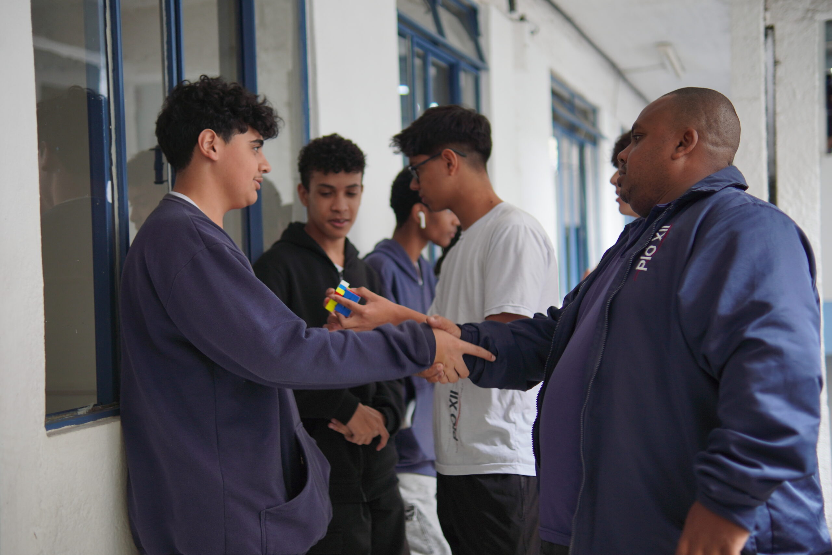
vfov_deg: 27.3
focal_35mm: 50
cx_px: 416
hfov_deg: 40.0
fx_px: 1144
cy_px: 278
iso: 125
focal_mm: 33
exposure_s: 1/125
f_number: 1.4
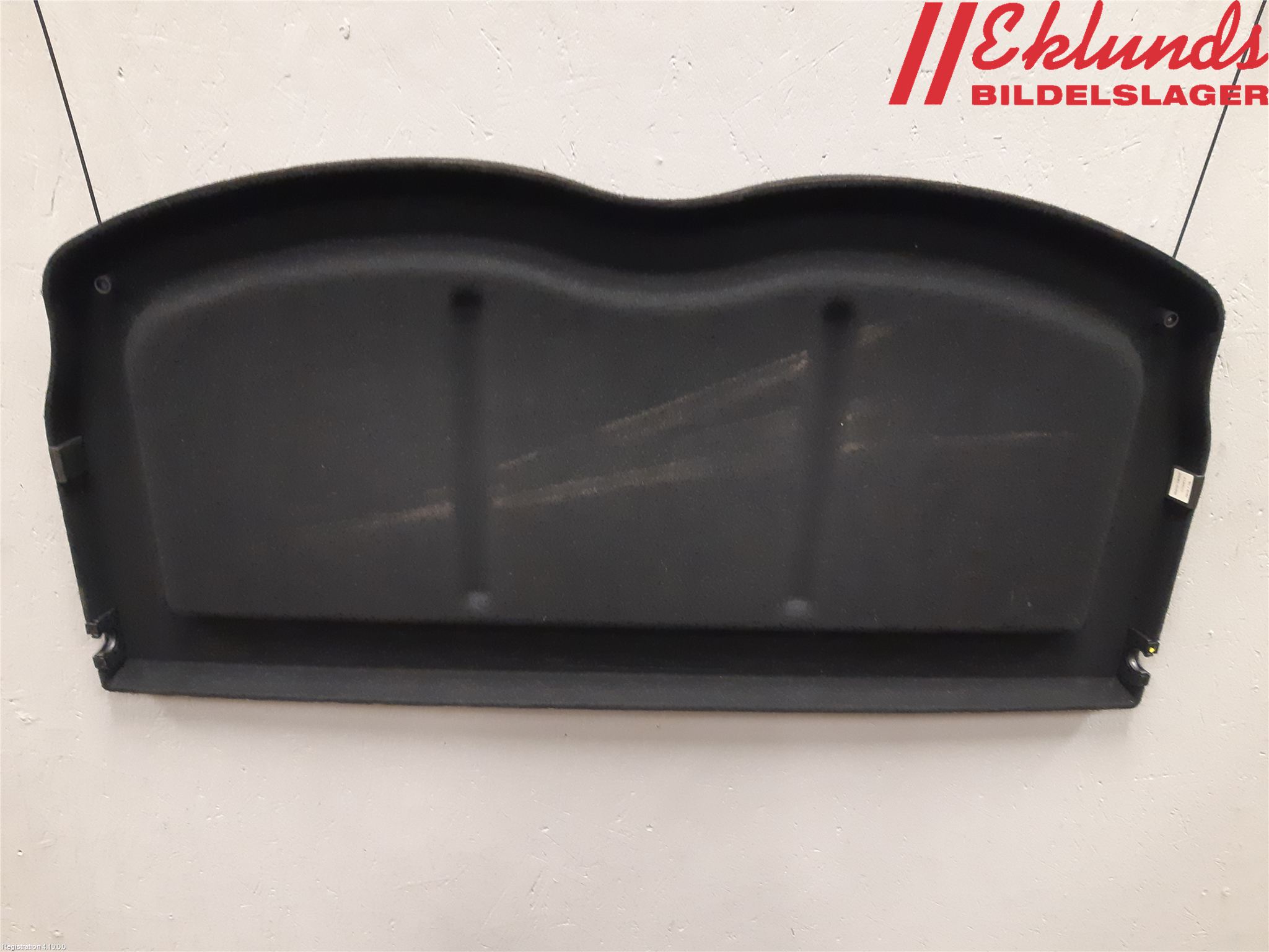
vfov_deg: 53.1
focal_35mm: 26
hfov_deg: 67.3
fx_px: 953
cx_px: 634
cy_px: 476
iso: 250
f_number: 1.7
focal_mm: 3.93
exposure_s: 1/33
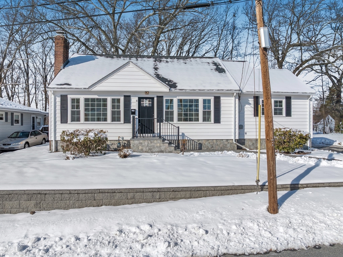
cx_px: 172
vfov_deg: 56.8
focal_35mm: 24
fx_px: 238
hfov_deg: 71.6
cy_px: 128
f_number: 2.8
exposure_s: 1/240
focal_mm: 12.29
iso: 100
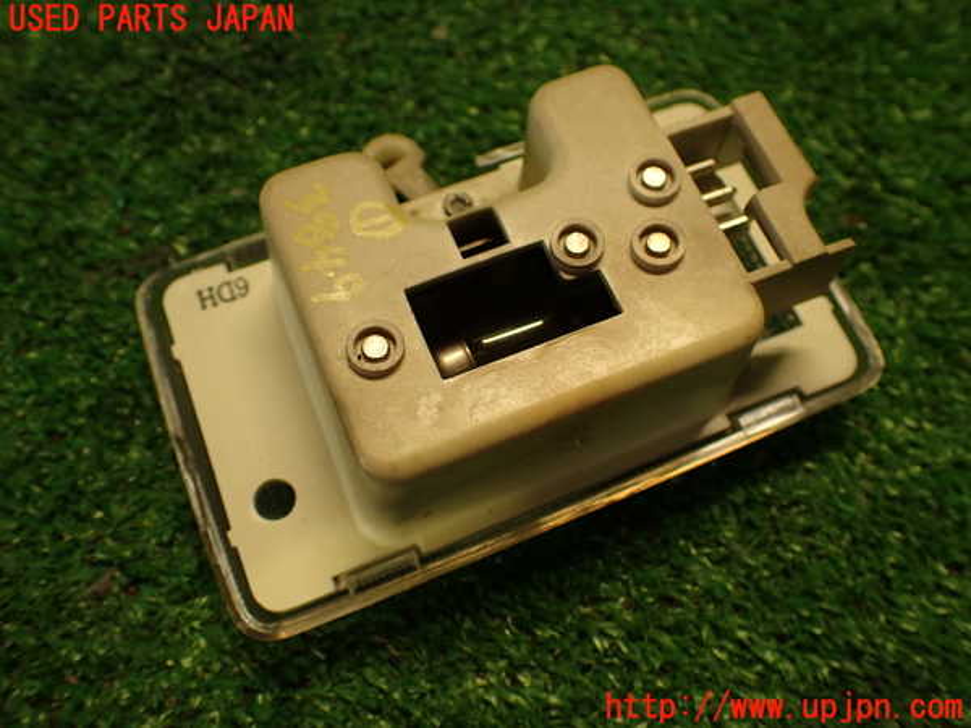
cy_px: 364
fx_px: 898
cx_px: 486
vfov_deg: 44.2
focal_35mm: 32
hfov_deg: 56.8
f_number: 2.4
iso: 200
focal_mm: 5.79
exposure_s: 1/50
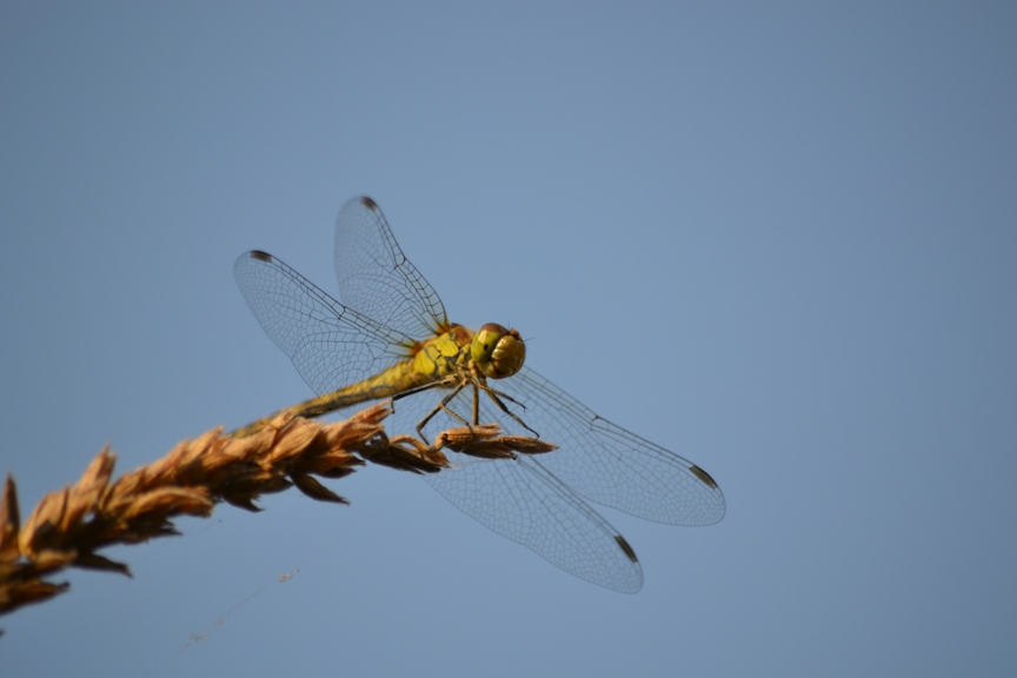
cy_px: 339
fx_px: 12712
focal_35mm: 450
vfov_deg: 3.1
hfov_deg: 4.6
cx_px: 508
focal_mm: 300
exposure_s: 1/500
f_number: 5.6
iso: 180
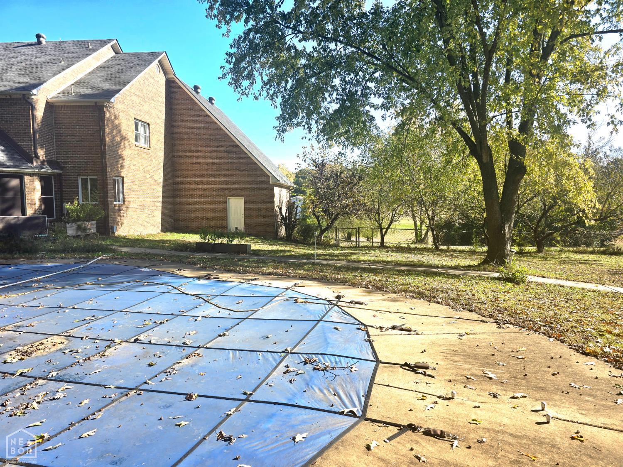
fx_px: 414
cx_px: 312
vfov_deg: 58.9
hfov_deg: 73.9
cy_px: 234
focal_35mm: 23
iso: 12
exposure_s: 1/500
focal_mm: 6.3
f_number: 1.7
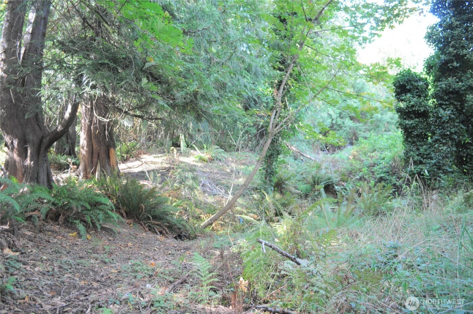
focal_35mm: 27
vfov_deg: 47.8
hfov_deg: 67.4
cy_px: 157
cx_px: 236
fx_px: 354
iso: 800
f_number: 4
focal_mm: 18
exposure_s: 1/60
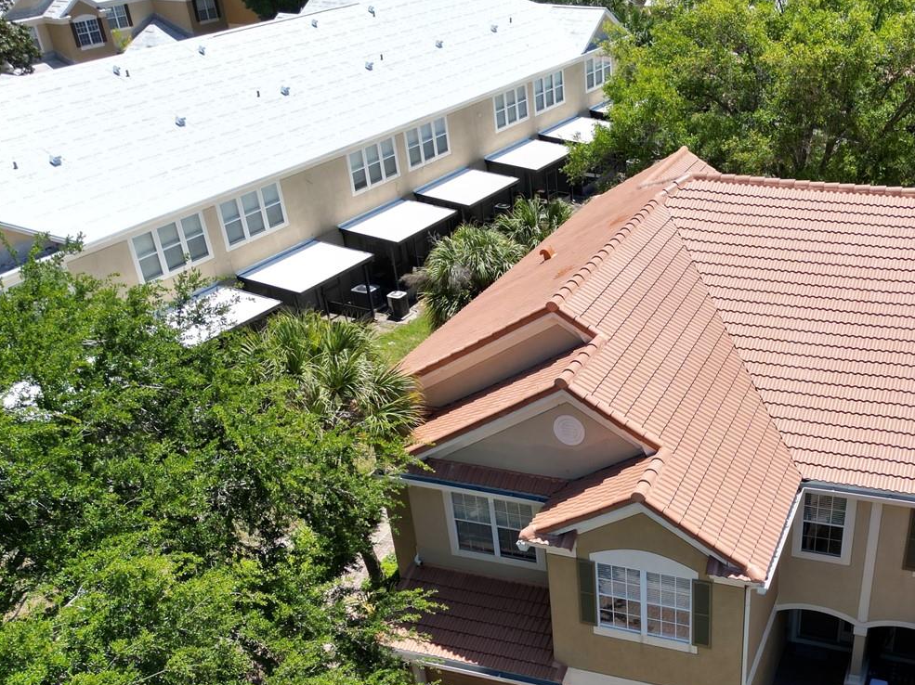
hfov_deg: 46.7
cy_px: 540
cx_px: 647
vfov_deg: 35.7
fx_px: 1031
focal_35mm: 39
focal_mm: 6.72
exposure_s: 1/3000
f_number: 1.7
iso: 100
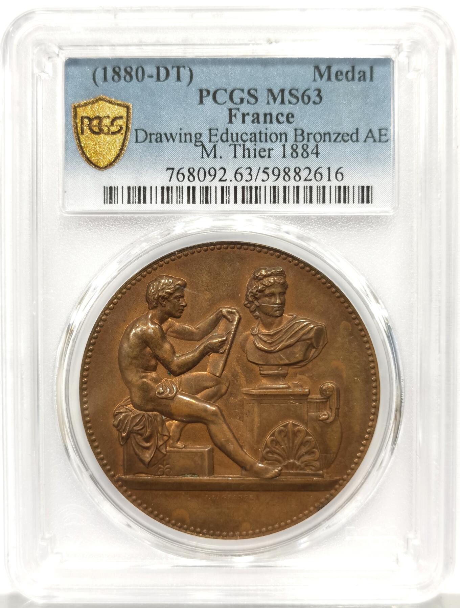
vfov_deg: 35.5
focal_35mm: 54
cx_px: 230
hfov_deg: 27.2
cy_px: 304
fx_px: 952
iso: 200
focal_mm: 5.56
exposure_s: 1/100
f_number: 16
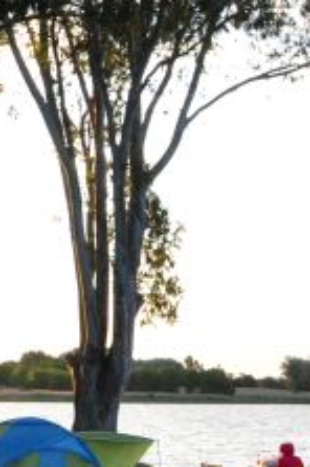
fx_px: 1334
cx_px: -344
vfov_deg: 19.8
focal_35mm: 103
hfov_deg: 11.7
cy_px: 181
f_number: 11
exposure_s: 1/100
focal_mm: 18
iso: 800
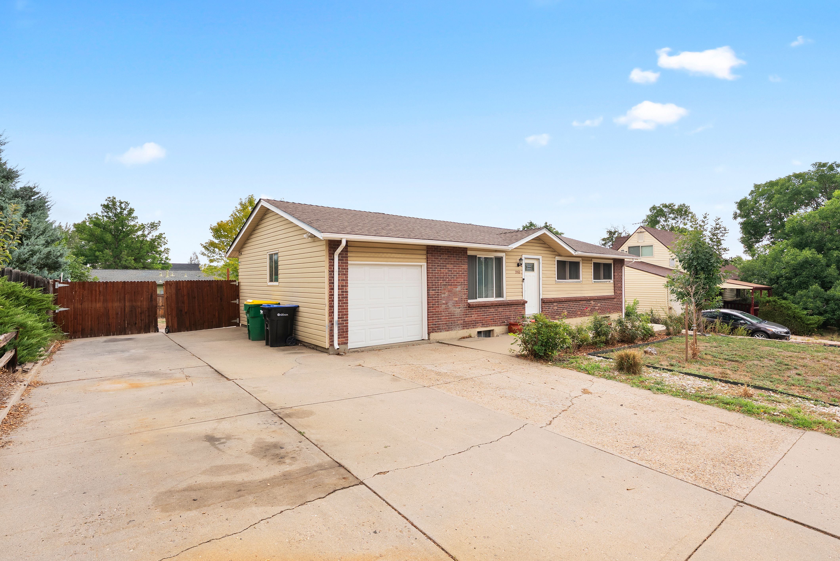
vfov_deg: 70.5
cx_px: 420
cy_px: 280
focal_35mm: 17
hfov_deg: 93.2
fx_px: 397
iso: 200
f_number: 9
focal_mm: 17
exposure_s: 1/60
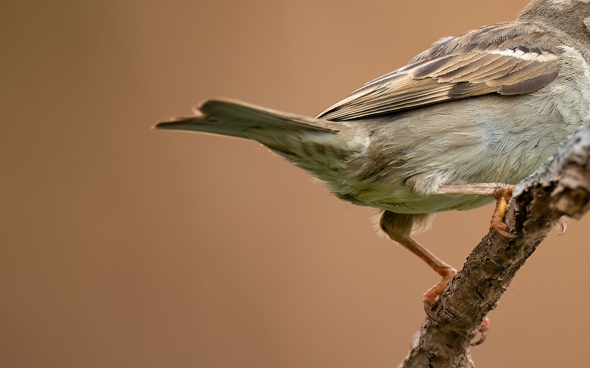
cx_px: 525
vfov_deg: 0.9
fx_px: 23761
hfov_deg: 1.4
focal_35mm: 1478
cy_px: 123
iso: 1100
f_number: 5.6
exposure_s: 1/500
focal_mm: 800
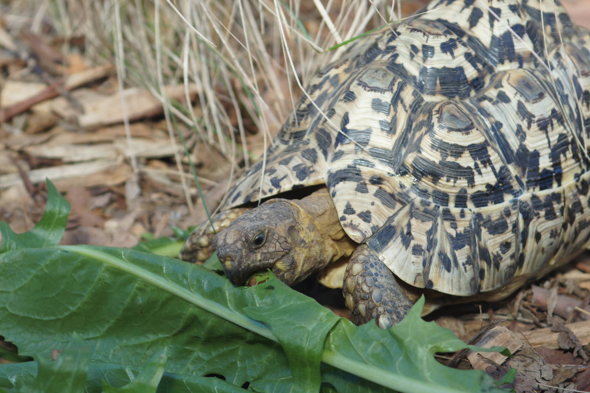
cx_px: 295
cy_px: 196
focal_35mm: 165
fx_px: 2703
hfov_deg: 12.5
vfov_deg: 8.3
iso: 250
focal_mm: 110
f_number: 5
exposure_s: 1/200
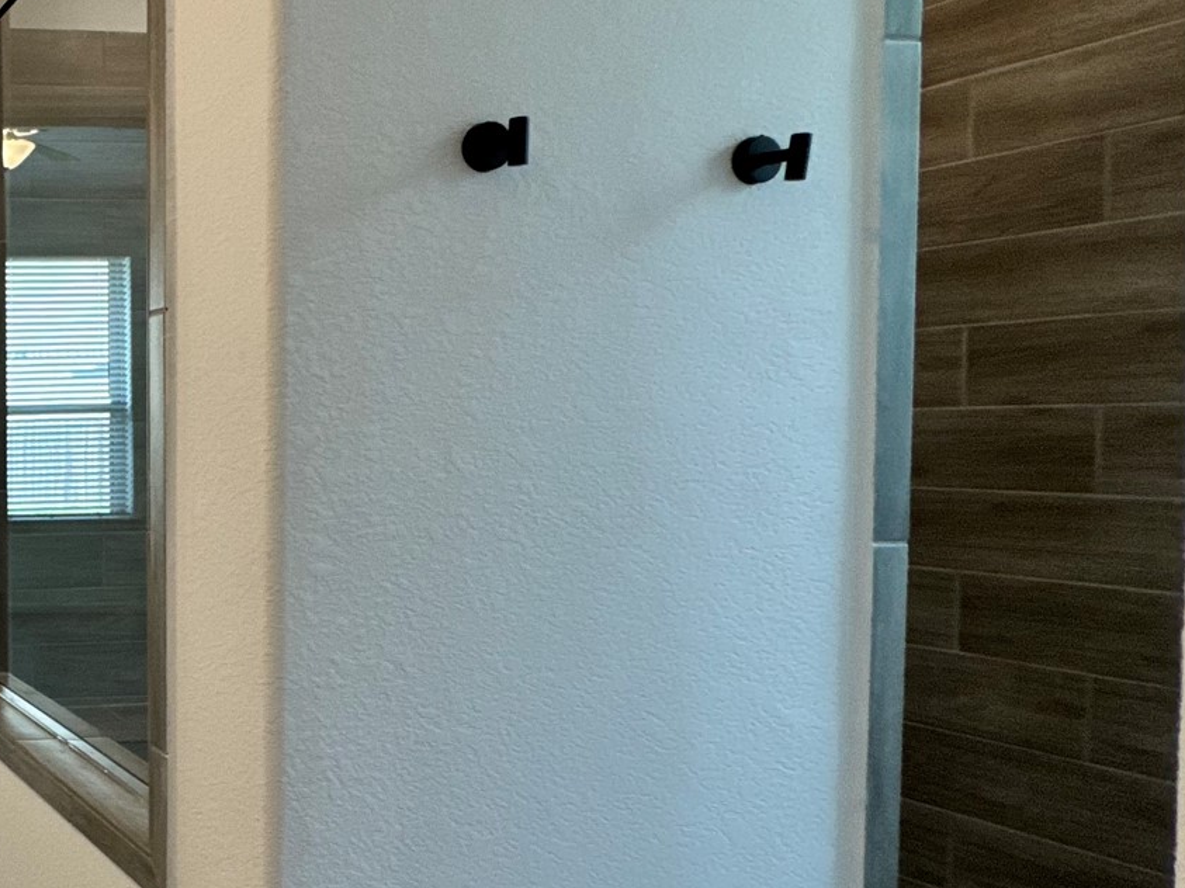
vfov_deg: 41.8
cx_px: -224
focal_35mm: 34
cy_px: 472
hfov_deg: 39.6
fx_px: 1164
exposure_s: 1/120
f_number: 2.2
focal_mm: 2.22
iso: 160
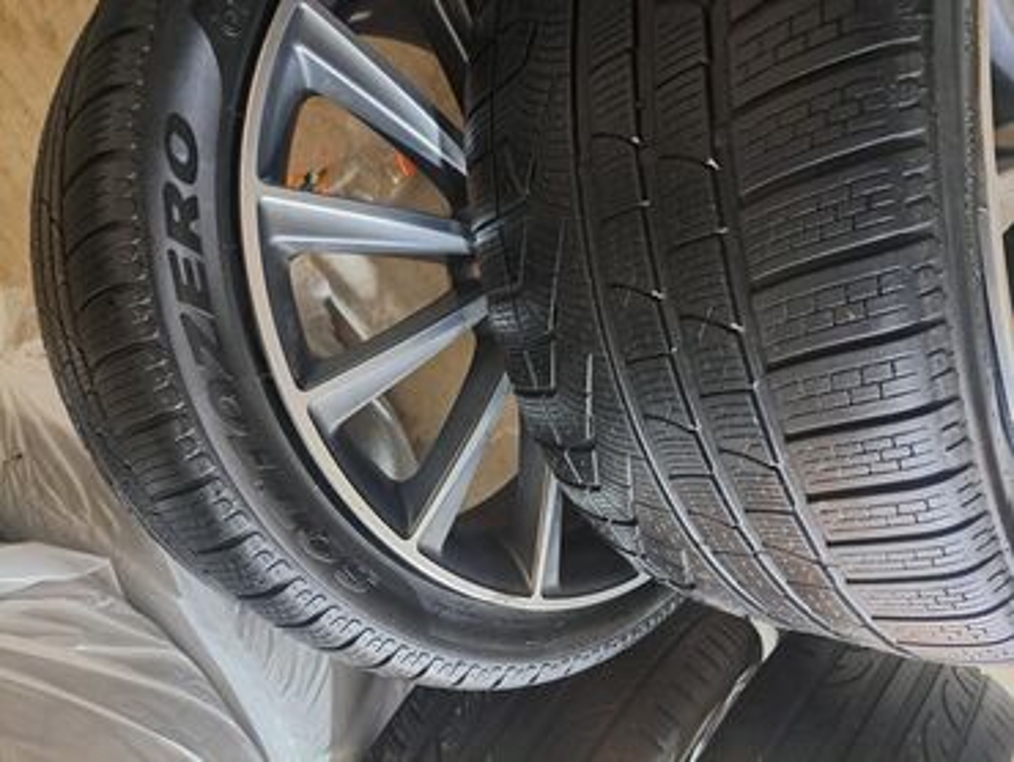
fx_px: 703
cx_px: 507
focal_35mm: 24
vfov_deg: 56.9
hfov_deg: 71.6
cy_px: 381
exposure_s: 1/14
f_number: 1.8
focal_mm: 5.23
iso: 1000
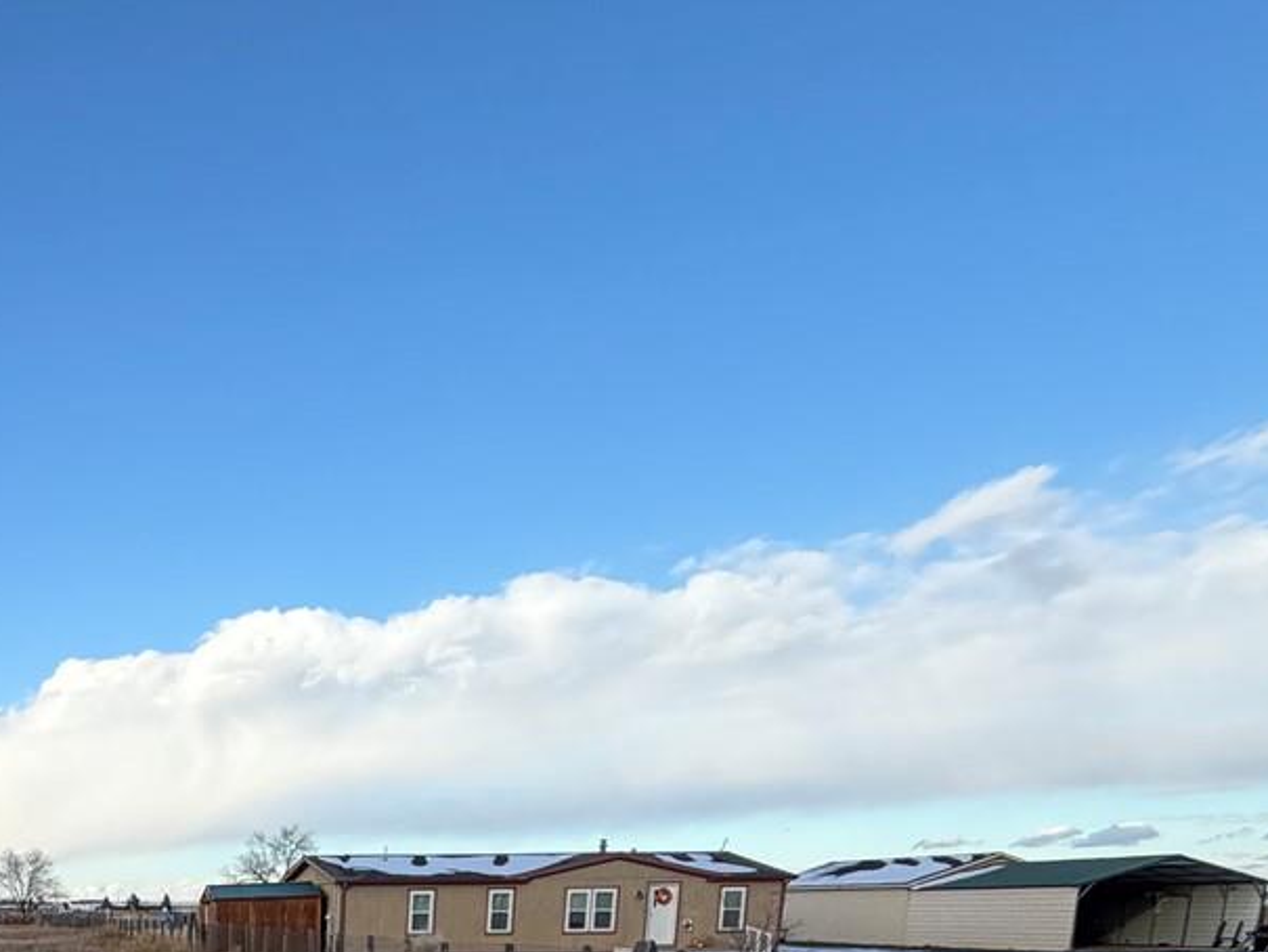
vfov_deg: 31.9
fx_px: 1356
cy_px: 1153
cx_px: -48
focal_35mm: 37
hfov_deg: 42.1
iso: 40
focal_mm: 2.22
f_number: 2.2
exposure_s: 1/770
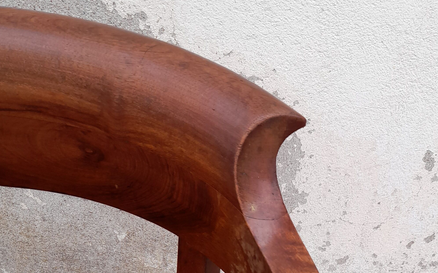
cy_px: 312
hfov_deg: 38.1
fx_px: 633
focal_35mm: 53
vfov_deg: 22.8
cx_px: 259
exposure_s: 1/100
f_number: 2
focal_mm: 4.6
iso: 20
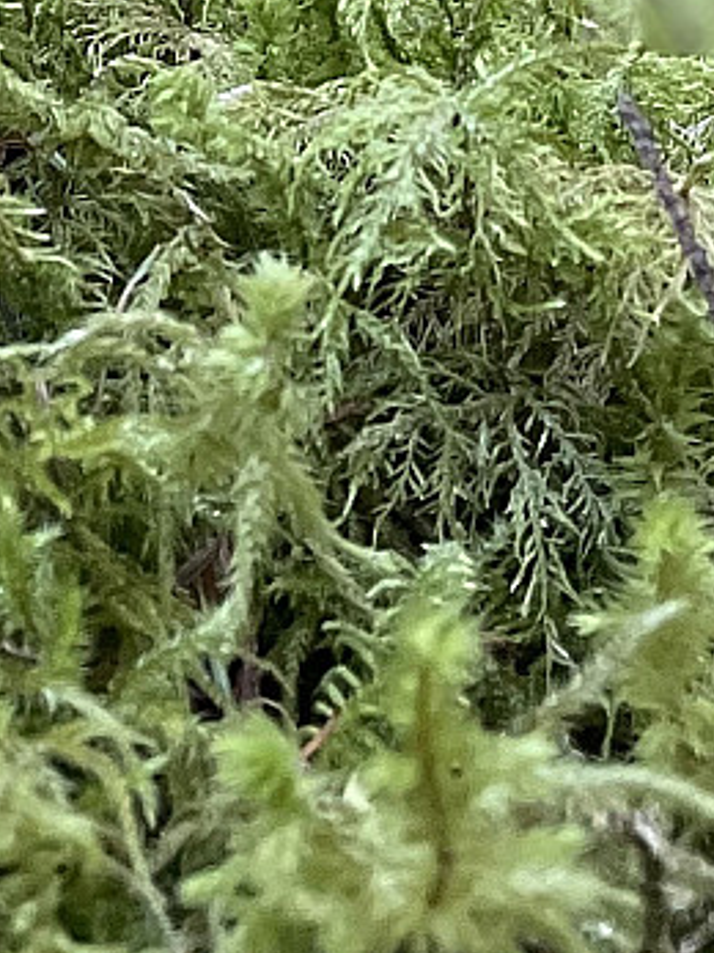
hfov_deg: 12.4
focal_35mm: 116
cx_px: -173
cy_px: -770
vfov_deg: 14.8
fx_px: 3192
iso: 320
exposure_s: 1/60
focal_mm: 4.2
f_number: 1.6
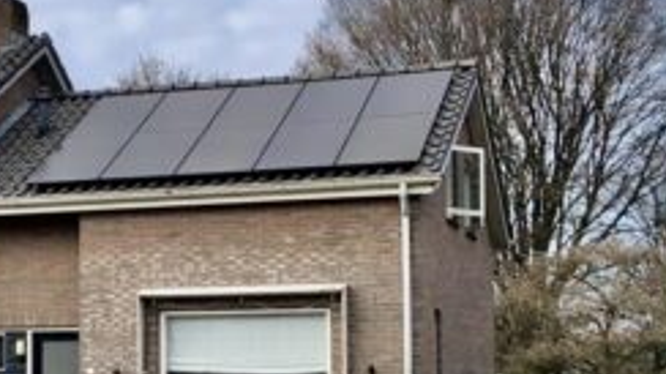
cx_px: 49
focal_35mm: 96
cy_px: 330
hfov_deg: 21.7
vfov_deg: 12.5
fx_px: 1695
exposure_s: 1/1297
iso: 20
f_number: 1.8
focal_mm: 3.99
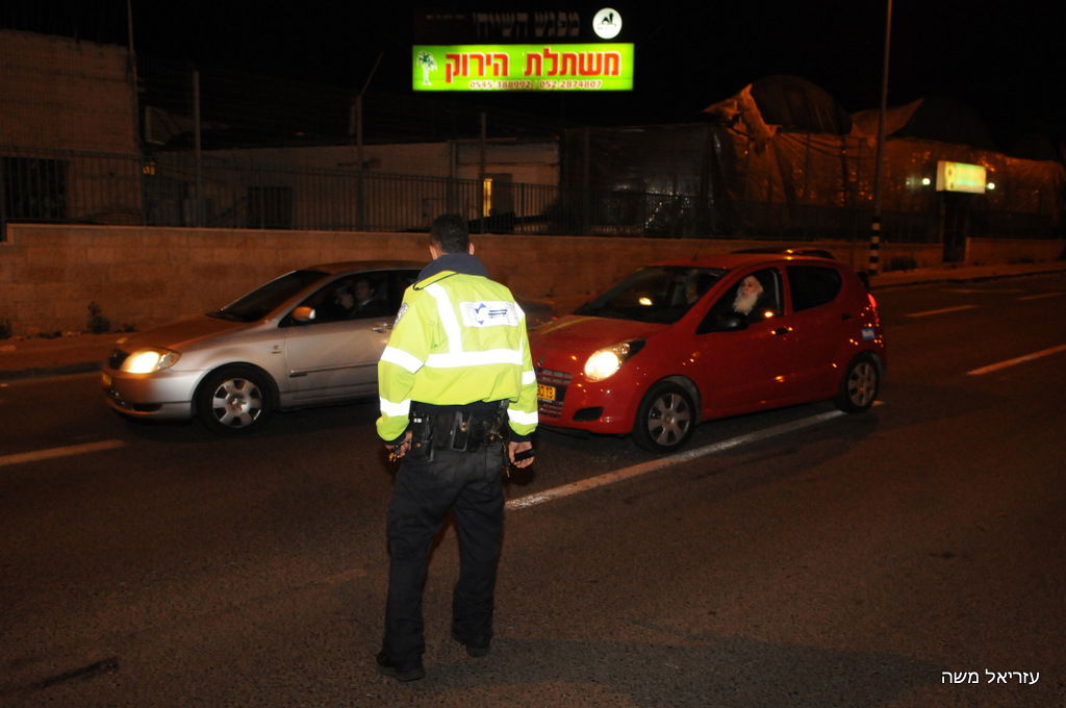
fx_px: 887
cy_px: 354
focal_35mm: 30
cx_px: 533
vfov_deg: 43.5
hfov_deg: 62.0
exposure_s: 1/60
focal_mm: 20
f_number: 4.5
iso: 1600
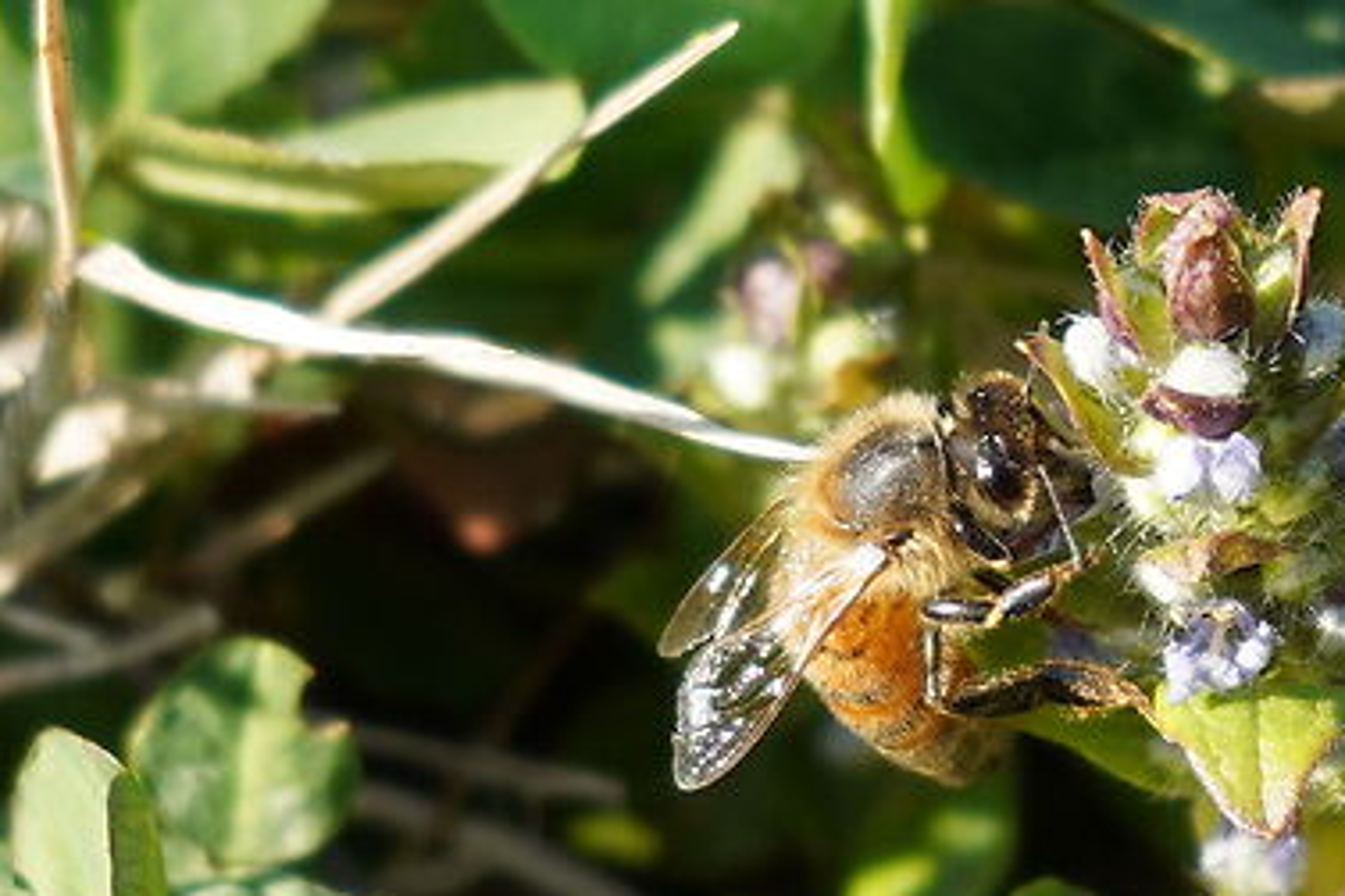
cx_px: 1309
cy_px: 314
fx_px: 14265
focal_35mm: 382
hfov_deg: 5.4
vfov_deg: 3.6
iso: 160
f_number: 5.6
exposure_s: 1/250
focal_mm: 60
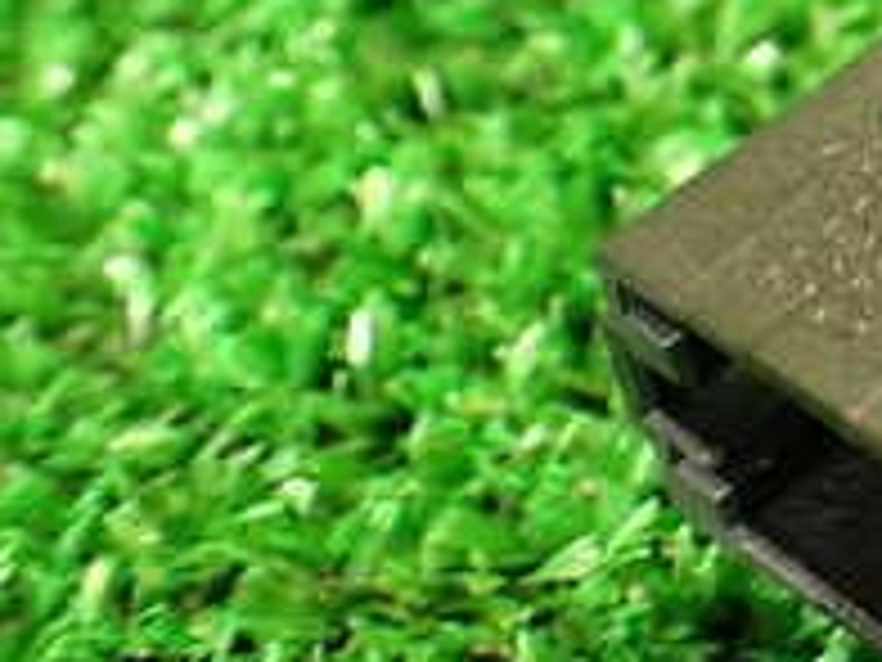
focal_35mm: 98
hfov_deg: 18.0
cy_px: -5
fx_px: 2497
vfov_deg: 14.8
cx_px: 1310
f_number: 2.4
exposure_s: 1/30
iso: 640
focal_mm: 5.79
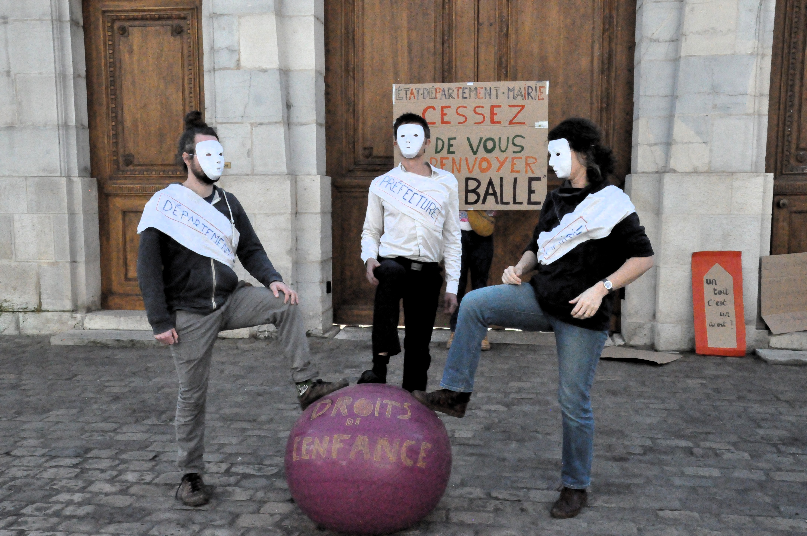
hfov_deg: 53.2
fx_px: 806
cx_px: 404
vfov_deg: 36.8
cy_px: 268
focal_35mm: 36
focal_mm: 24
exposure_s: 1/400
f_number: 20
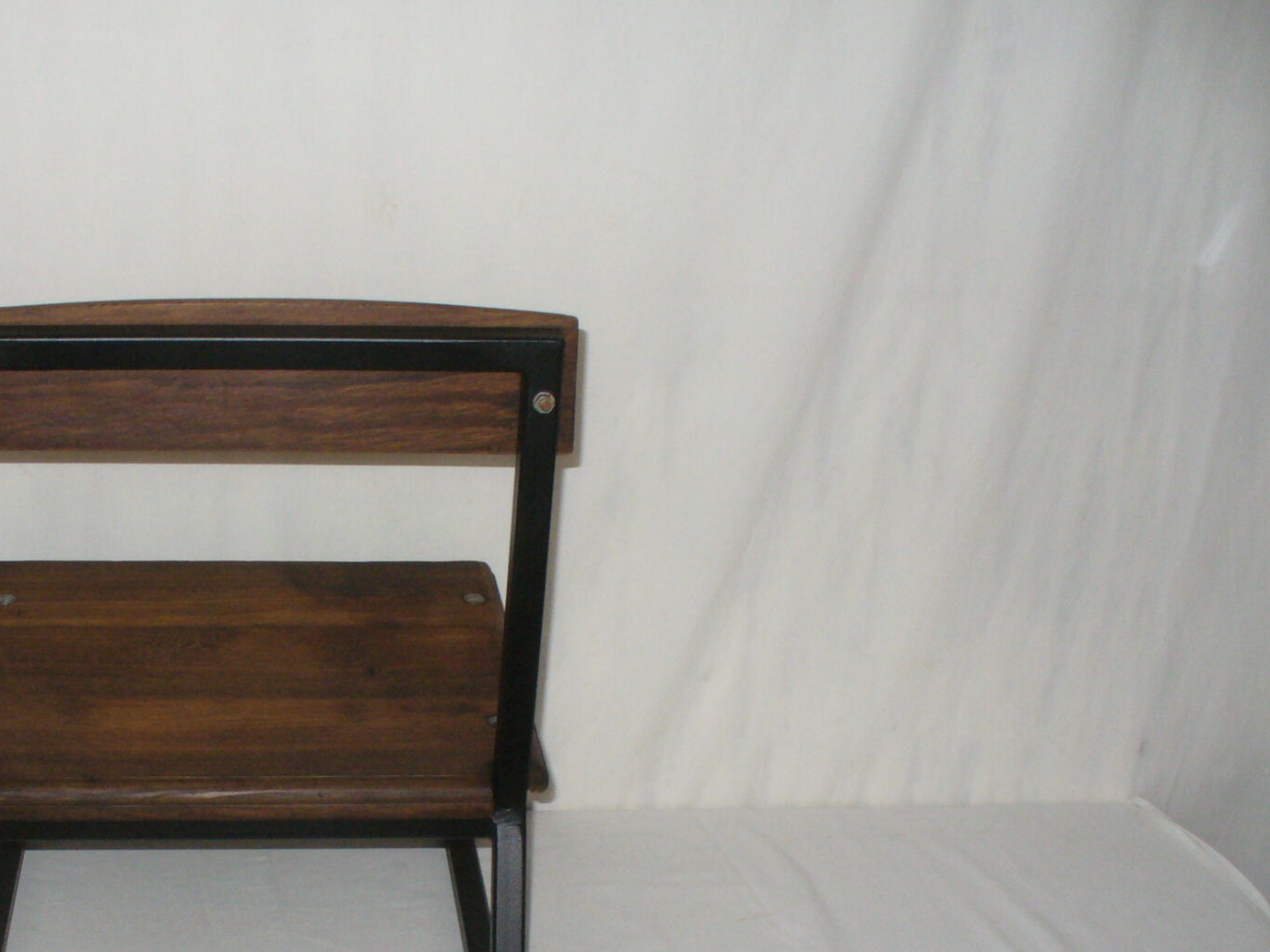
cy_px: 648
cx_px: 327
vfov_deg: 26.4
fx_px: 2018
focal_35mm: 55
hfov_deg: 34.3
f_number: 2.8
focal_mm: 6.1
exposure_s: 1/30
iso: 200
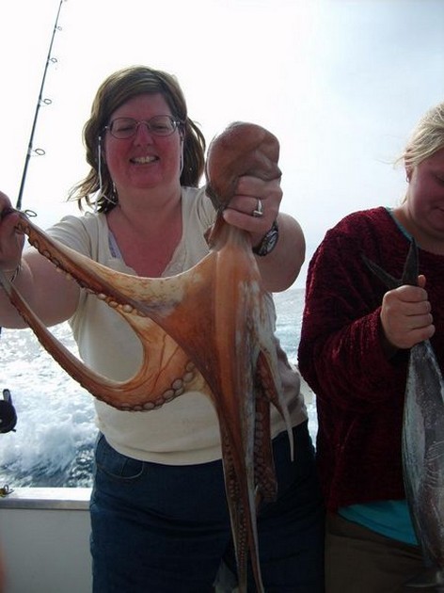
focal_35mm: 35
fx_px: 599
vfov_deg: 52.6
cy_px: 296
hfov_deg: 40.7
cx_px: 222
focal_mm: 5.8
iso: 50
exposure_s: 1/180
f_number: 7.1
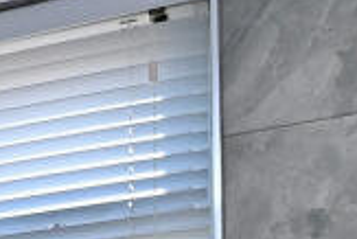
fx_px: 1122
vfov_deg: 9.9
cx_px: -180
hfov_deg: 16.5
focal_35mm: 113
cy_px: 655
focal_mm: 12
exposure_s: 1/160
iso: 400
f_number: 3.5
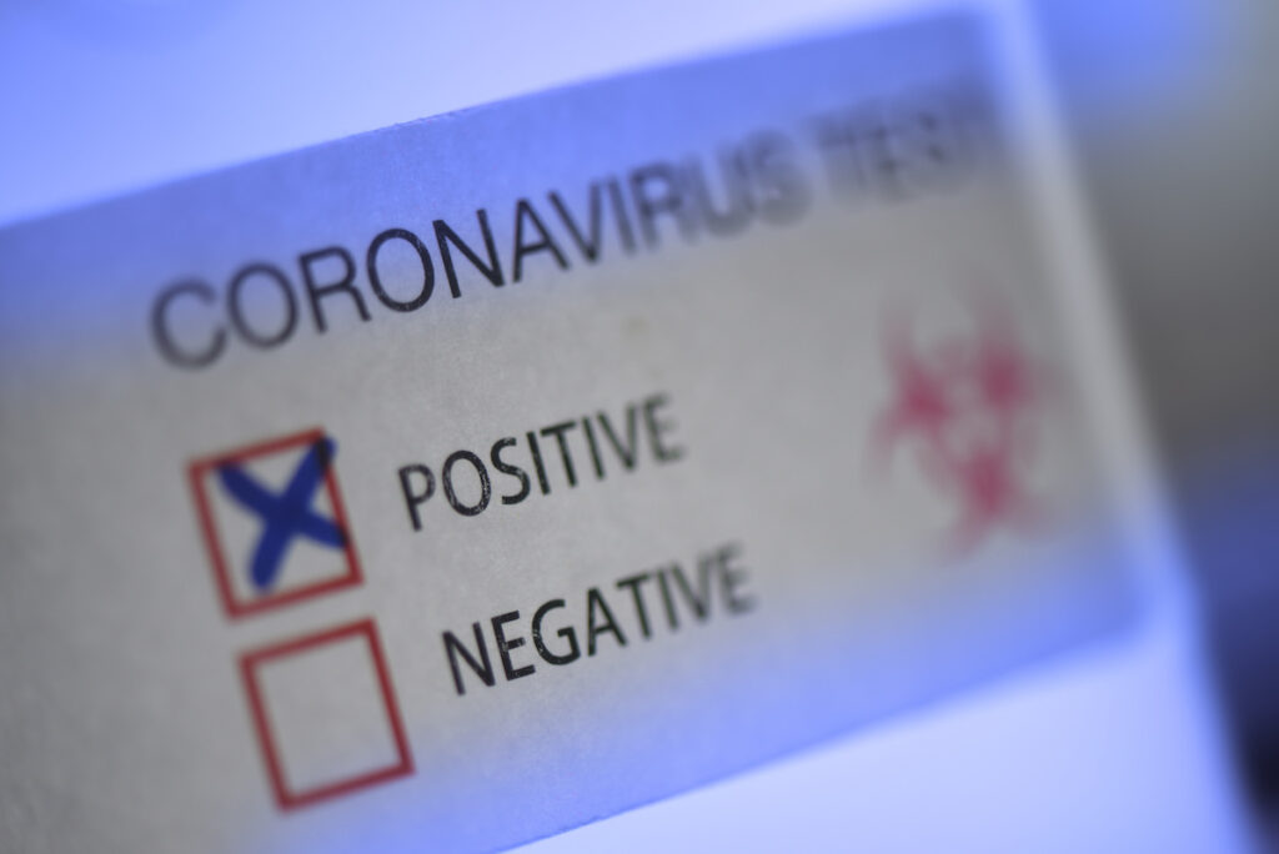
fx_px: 3732
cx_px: 640
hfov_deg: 19.4
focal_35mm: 105
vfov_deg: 13.1
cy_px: 427
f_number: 3.8
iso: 400
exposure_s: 1/4000
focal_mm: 105
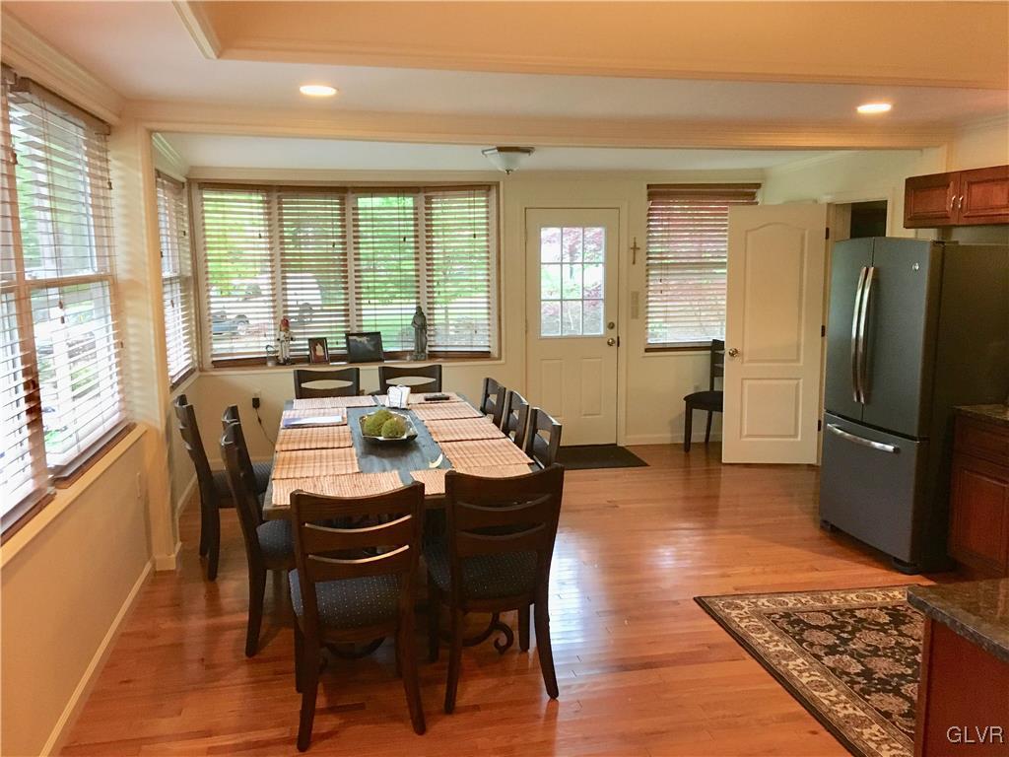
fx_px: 845
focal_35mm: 29
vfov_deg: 48.2
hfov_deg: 61.7
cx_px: 504
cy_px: 378
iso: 200
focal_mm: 4.15
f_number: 2.2
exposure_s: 1/30
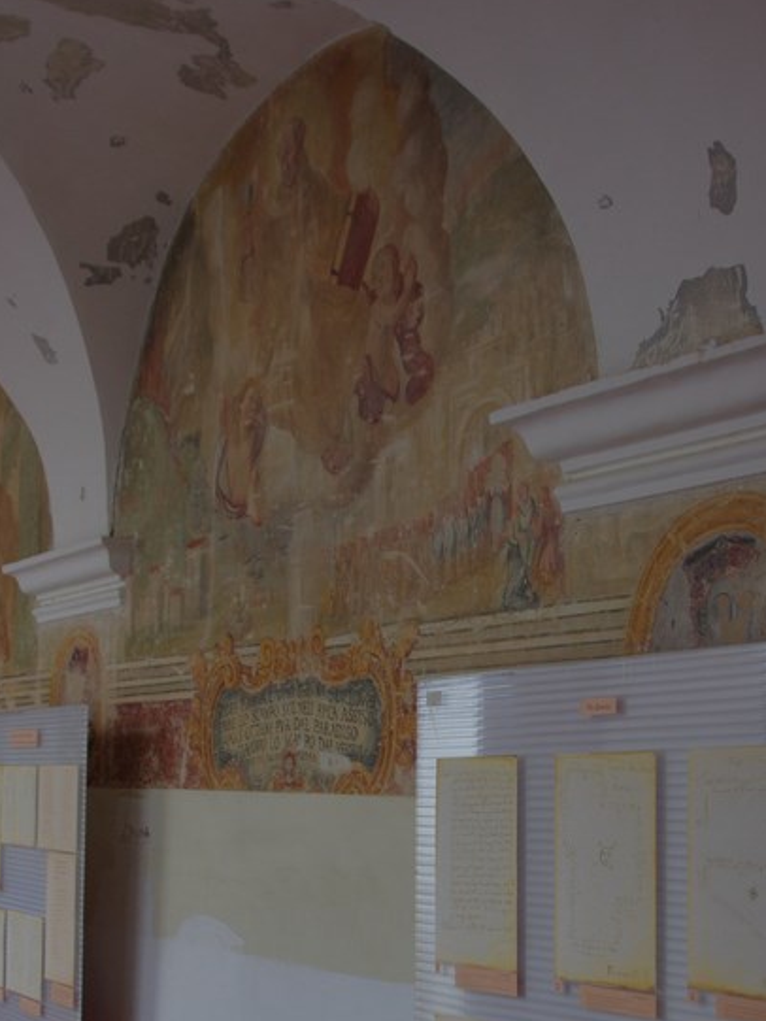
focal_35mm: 56
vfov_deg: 34.0
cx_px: 430
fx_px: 1652
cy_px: 681
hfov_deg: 26.1
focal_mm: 28
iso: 400
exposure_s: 1/160
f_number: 5
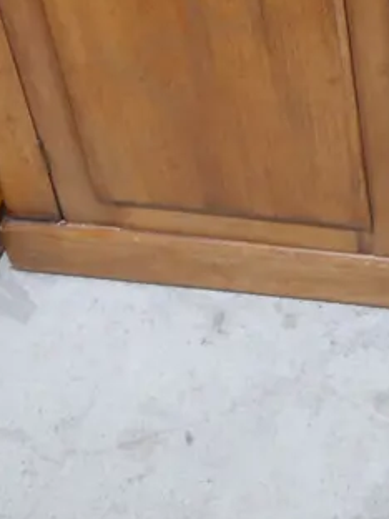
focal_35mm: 92
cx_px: 420
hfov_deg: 15.7
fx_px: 1378
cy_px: -266
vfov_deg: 18.7
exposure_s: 1/60
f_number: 3.5
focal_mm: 14
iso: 400
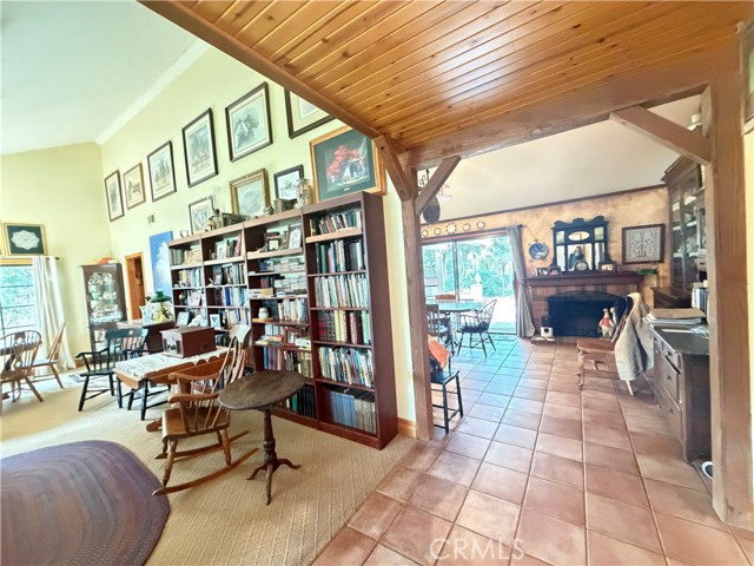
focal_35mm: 14
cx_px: 377
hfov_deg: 102.1
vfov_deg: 85.7
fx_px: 305
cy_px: 283
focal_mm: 2.22
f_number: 2.2
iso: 1250
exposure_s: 1/40
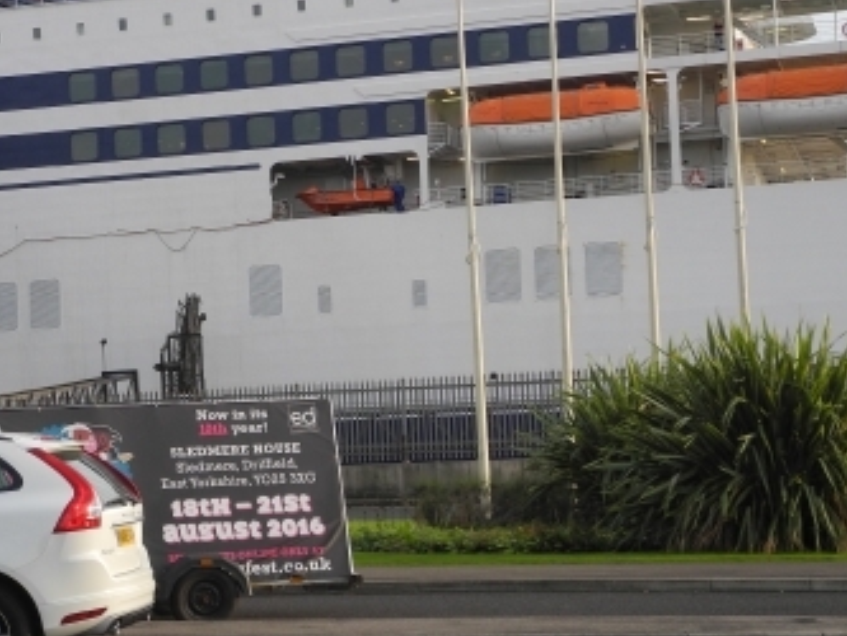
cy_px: 341
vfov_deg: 16.4
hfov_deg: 21.6
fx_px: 2203
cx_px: 221
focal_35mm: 90
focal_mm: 10.7
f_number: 3.5
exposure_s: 1/250
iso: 100
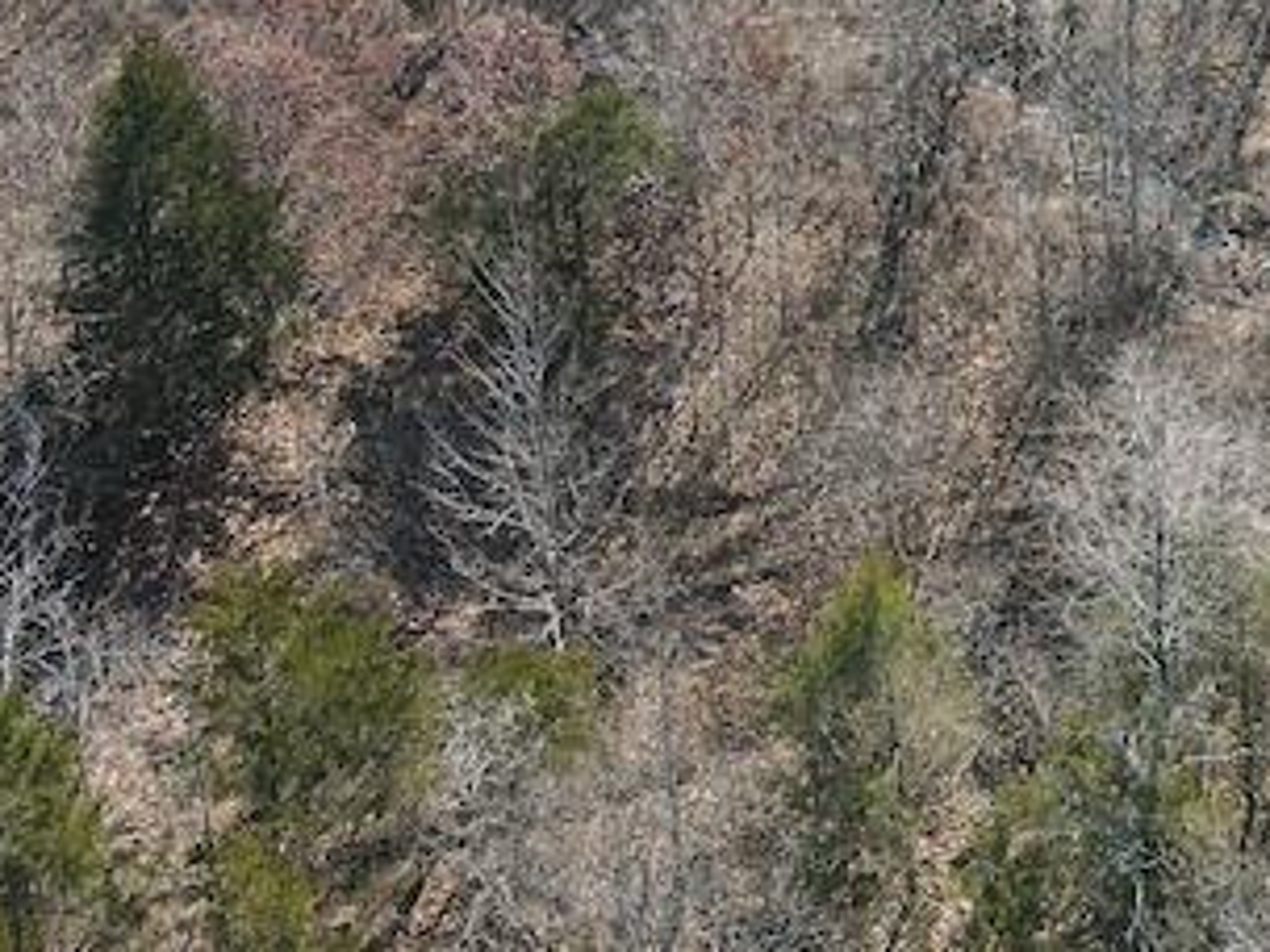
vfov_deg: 16.4
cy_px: -610
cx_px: 1479
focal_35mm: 79
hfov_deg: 22.9
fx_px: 2898
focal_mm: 4.5
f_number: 2.8
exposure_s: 1/15
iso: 120
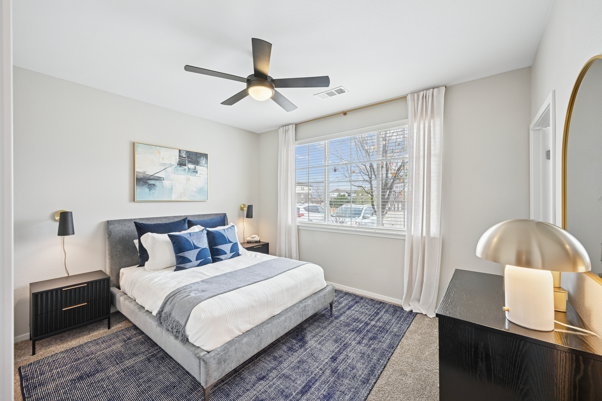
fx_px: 234
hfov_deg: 104.3
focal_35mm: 14
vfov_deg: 81.2
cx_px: 301
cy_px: 200
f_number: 11
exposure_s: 1/10
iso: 100
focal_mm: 14
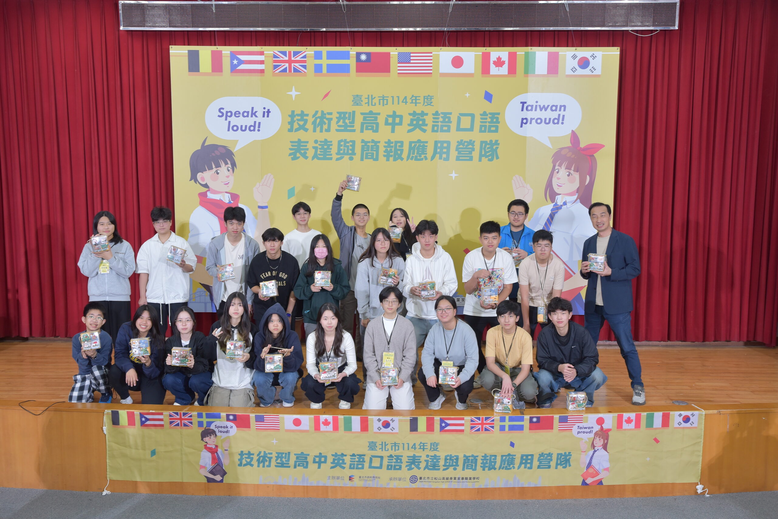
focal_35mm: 38
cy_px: 260
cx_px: 389
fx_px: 822
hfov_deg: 50.7
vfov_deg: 35.1
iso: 800
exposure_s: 1/100
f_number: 5.6
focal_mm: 38
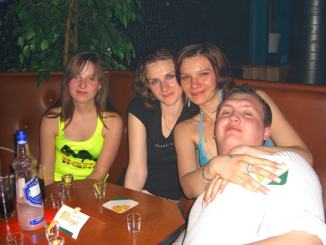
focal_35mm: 38
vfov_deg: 37.7
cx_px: 163
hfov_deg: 49.0
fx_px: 358
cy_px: 122
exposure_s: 1/60
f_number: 2.8
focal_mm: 7.9
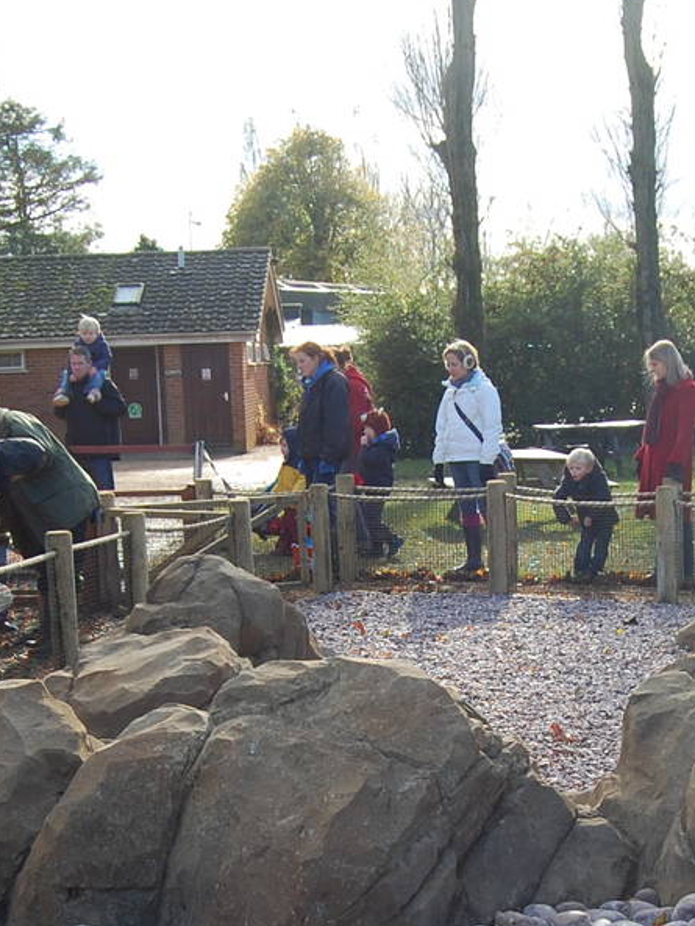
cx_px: 467
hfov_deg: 20.9
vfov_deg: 27.2
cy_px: 748
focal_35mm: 70
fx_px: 1873
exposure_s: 1/160
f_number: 6.3
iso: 200
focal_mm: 18
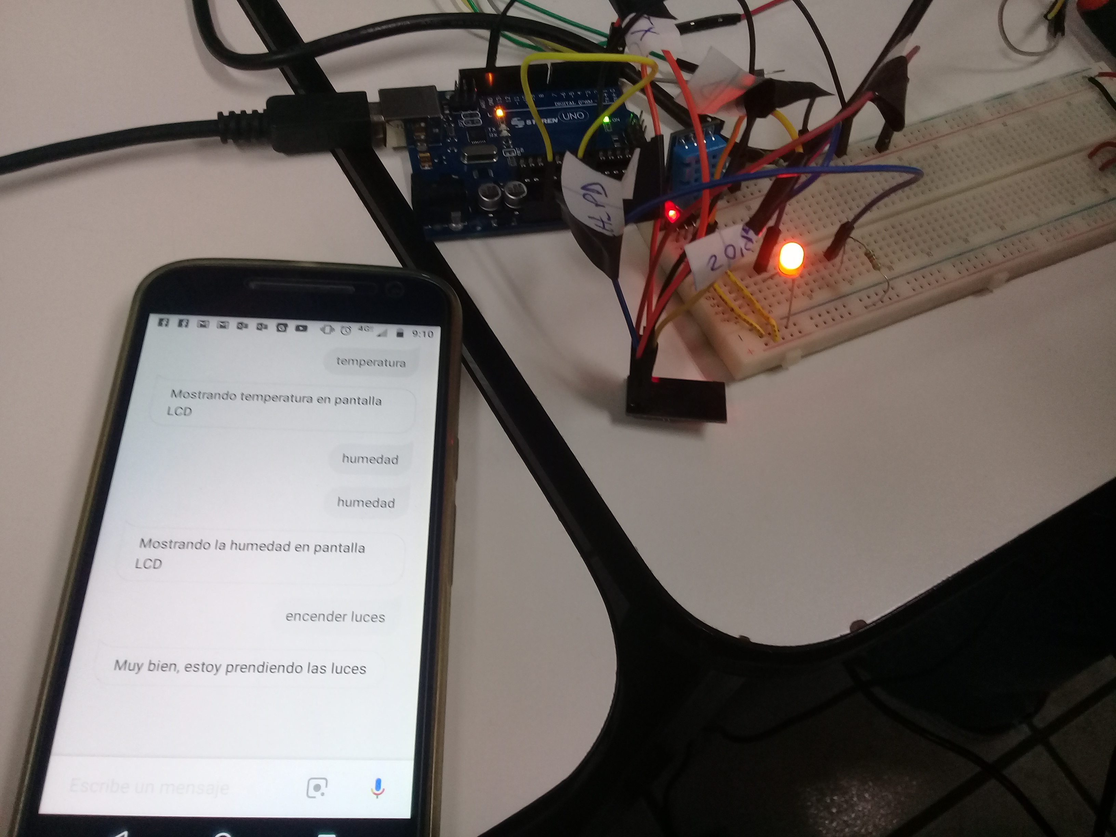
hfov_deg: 58.4
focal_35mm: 31
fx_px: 999
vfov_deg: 45.4
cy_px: 418
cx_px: 558
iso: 80
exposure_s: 1/40
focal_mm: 3.3
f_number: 2.2
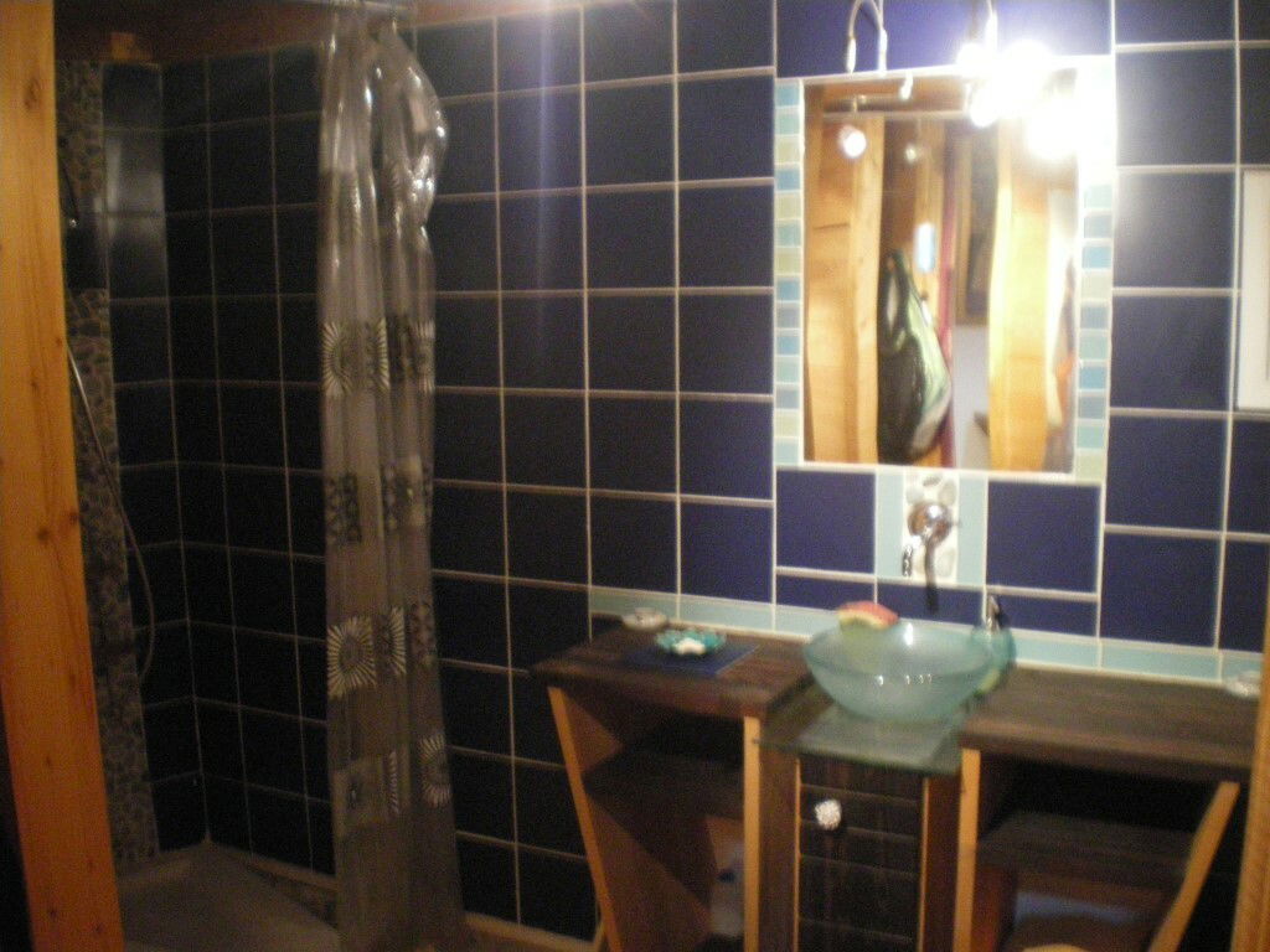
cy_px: 476
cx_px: 635
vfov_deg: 39.7
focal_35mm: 36
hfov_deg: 51.4
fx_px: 1321
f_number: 3.1
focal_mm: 6.3
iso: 800
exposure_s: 1/13
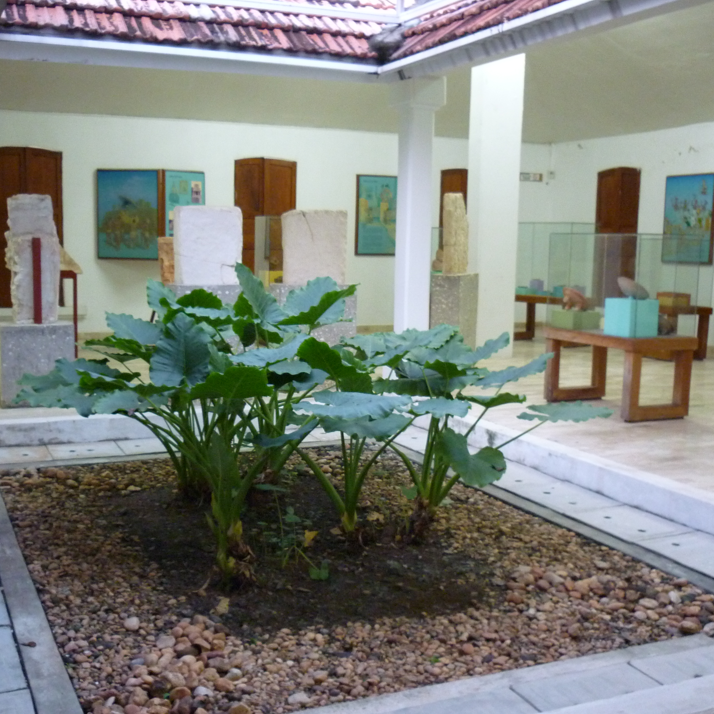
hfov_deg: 42.7
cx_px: 302
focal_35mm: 39
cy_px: 357
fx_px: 910
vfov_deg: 42.8
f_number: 2.8
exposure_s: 1/20
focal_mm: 5.5
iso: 400
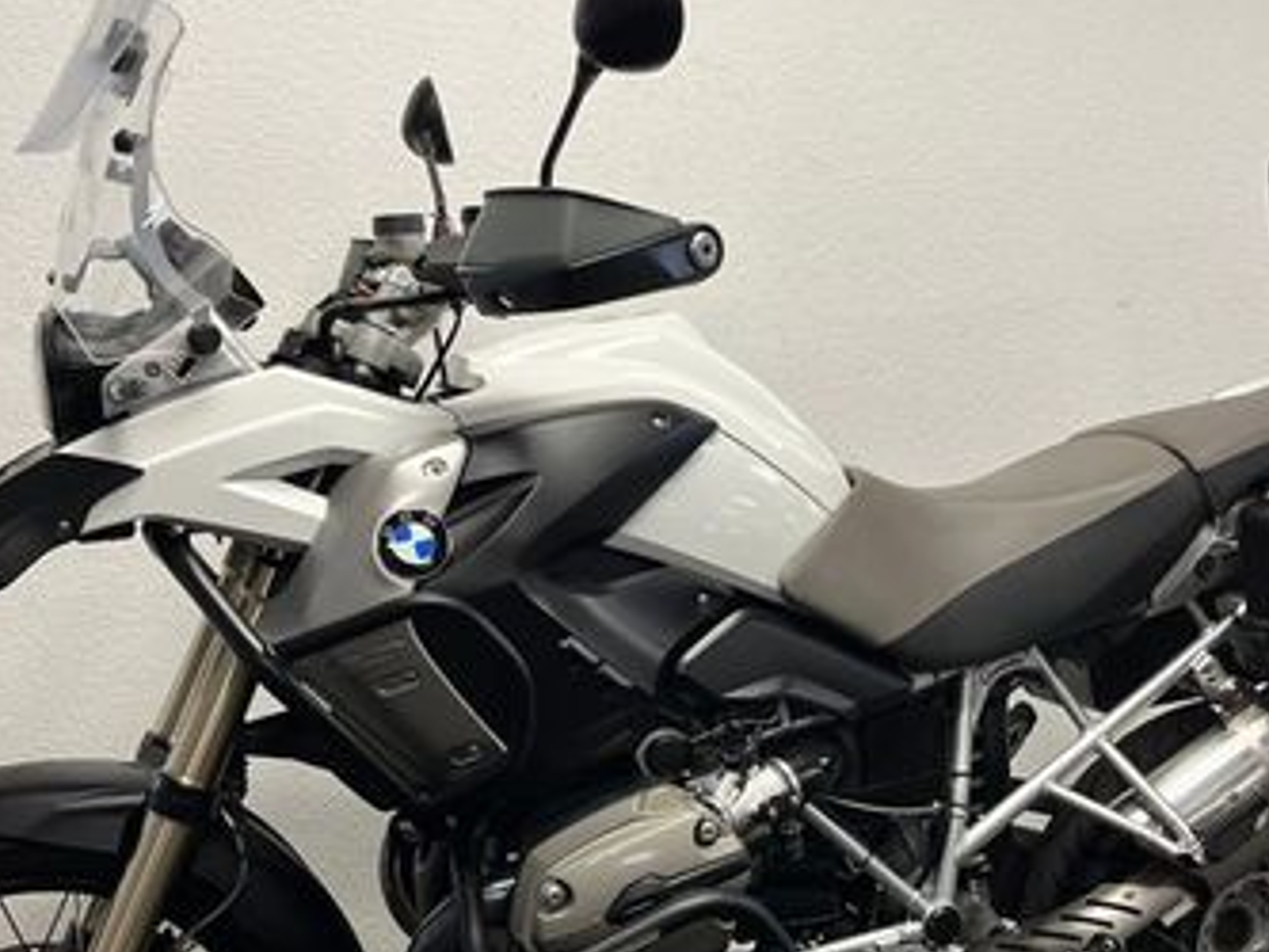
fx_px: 1834
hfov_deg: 38.1
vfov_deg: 29.1
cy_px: 567
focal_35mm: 50
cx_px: 720
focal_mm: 5.1
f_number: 1.6
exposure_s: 1/100
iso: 125
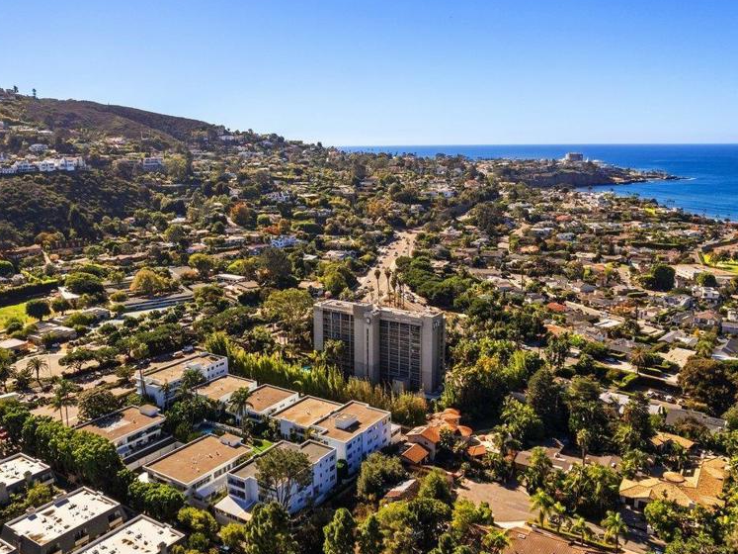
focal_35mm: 29
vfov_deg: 48.2
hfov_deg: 61.6
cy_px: 260
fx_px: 618
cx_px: 335
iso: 100
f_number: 2.8
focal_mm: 8.38
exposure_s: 1/4000
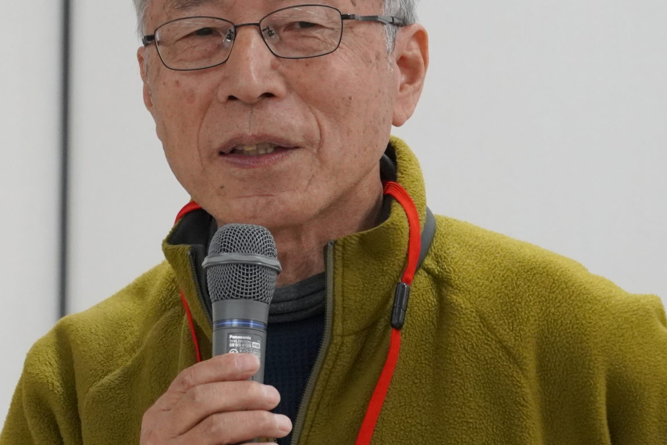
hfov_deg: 4.0
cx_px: 241
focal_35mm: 521
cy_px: 223
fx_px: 9654
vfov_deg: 2.6
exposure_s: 1/250
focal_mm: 156
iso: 2500
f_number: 5.6
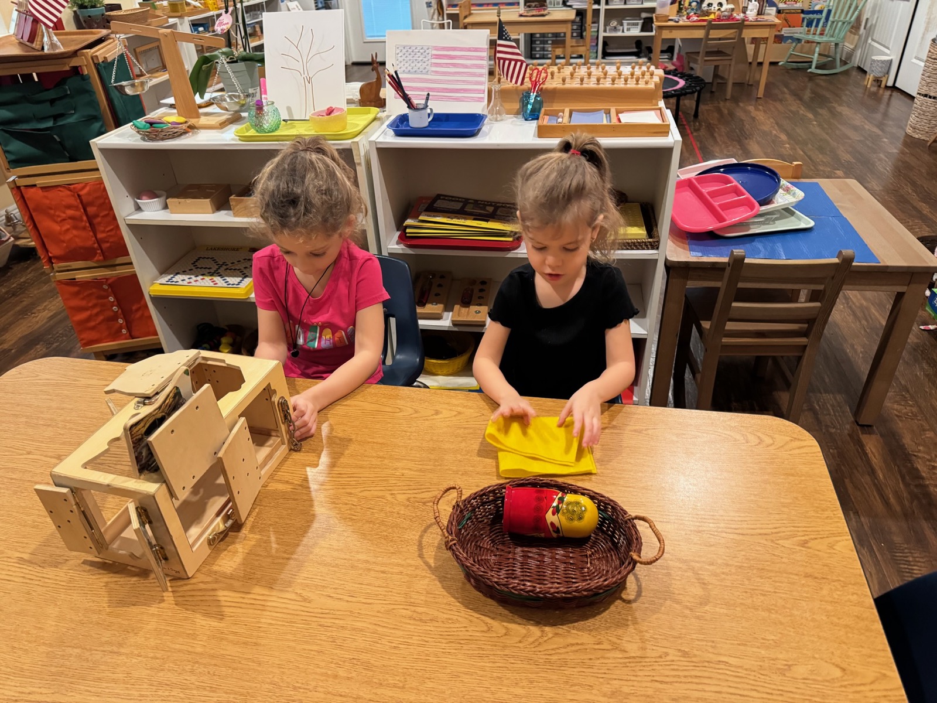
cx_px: 468
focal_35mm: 24
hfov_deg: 71.6
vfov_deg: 56.8
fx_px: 650
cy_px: 352
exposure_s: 1/60
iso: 800
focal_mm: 6.76
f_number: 1.78
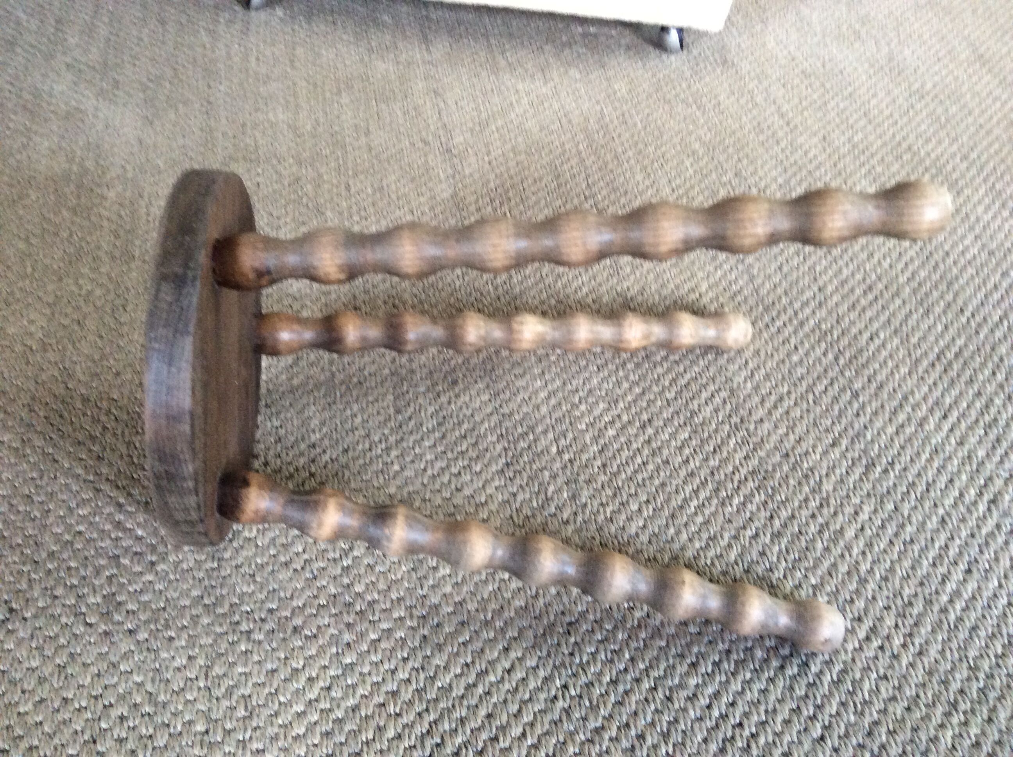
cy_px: 378
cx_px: 506
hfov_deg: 56.9
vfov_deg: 44.1
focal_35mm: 32
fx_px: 935
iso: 200
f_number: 2.4
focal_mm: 3.3
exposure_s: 1/25
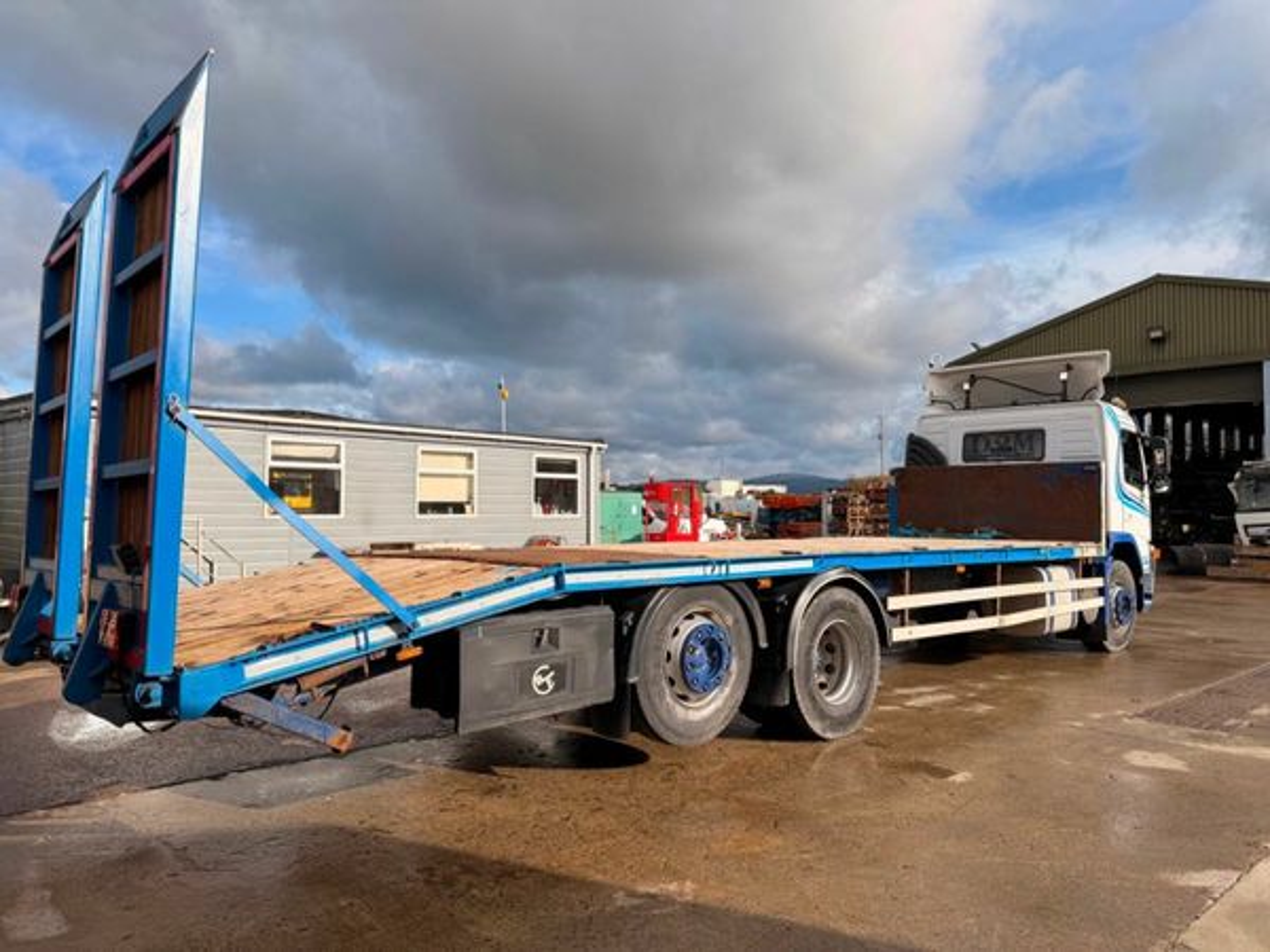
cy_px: 476
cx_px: 635
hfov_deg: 71.6
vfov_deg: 56.8
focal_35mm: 24
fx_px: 881
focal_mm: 6.76
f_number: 1.78
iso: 80
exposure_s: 1/3425
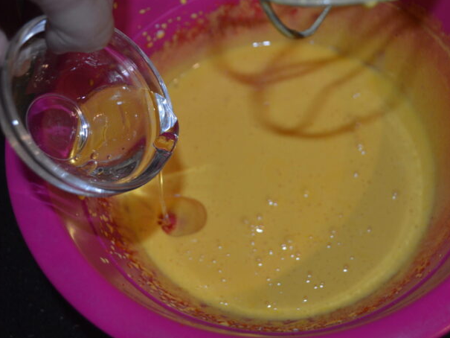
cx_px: 253
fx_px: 520
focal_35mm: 40
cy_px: 165
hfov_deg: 46.7
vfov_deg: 36.0
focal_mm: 24
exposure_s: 1/60
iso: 400
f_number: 4
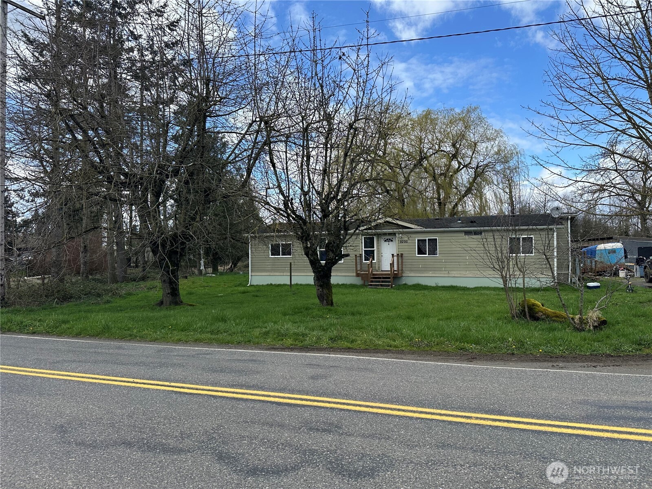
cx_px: 326
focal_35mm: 24
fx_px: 452
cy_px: 244
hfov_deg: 71.6
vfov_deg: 56.8
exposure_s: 1/2469
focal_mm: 6.86
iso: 80
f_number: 1.78
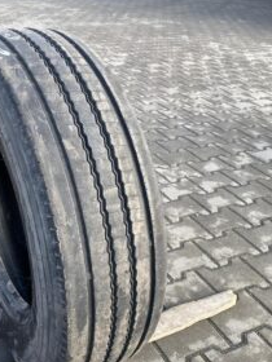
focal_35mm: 40
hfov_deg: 35.7
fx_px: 419
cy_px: 204
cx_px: 95
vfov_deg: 46.7
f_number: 1.8
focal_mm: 4.25
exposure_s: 1/241
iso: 32
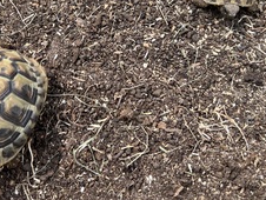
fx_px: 354
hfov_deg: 40.6
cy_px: 32
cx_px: 86
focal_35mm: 46
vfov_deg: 30.6
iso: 50
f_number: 1.5
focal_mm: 5.7
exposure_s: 1/709
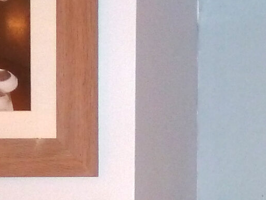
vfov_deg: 11.2
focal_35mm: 125
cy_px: 344
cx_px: 440
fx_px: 961
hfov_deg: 14.3
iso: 200
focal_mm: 4.1
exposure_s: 1/30
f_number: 3.3
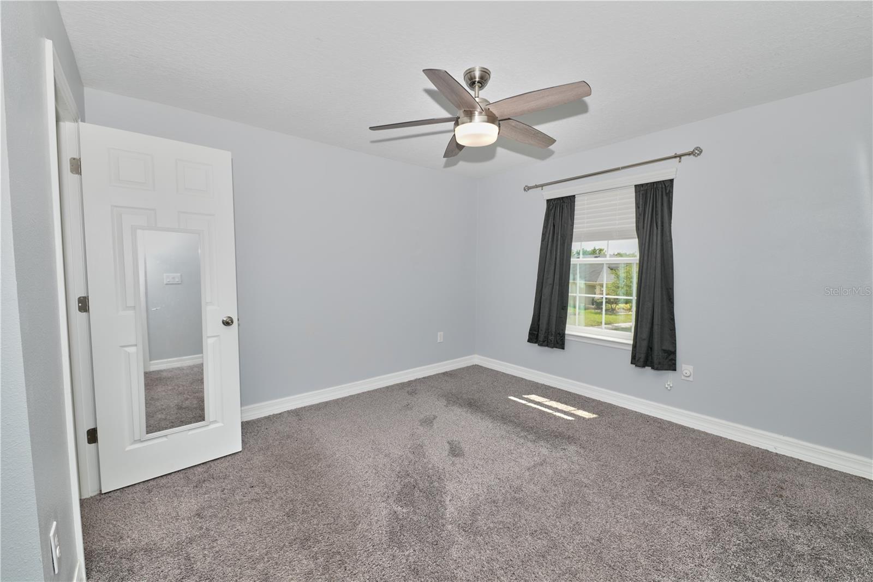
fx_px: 339
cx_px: 436
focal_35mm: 14
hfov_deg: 104.3
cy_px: 291
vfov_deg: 81.2
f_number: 5
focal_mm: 14
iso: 160
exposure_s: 1/200
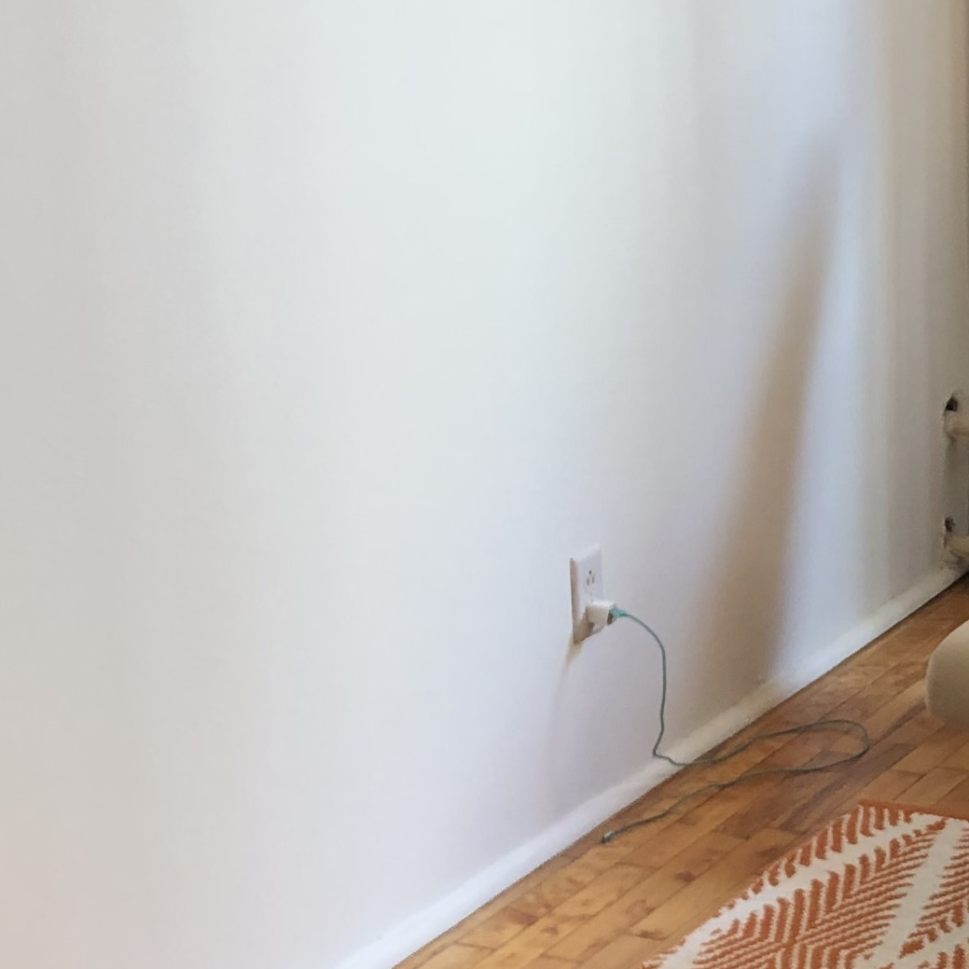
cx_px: 1310
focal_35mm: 96
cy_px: 637
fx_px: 3040
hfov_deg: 16.9
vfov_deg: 18.1
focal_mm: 3.99
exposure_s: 1/24
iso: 32
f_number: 1.8
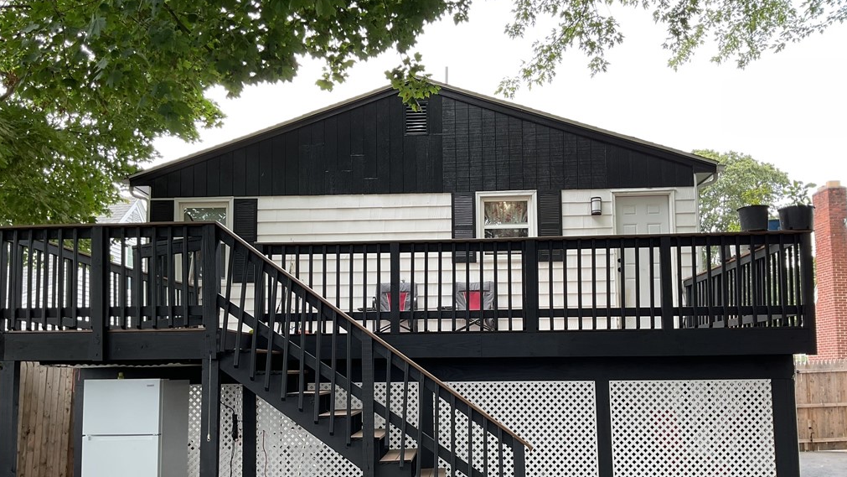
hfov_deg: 61.0
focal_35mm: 32
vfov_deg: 36.4
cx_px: 422
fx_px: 719
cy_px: 303
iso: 20
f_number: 1.8
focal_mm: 3
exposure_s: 1/120
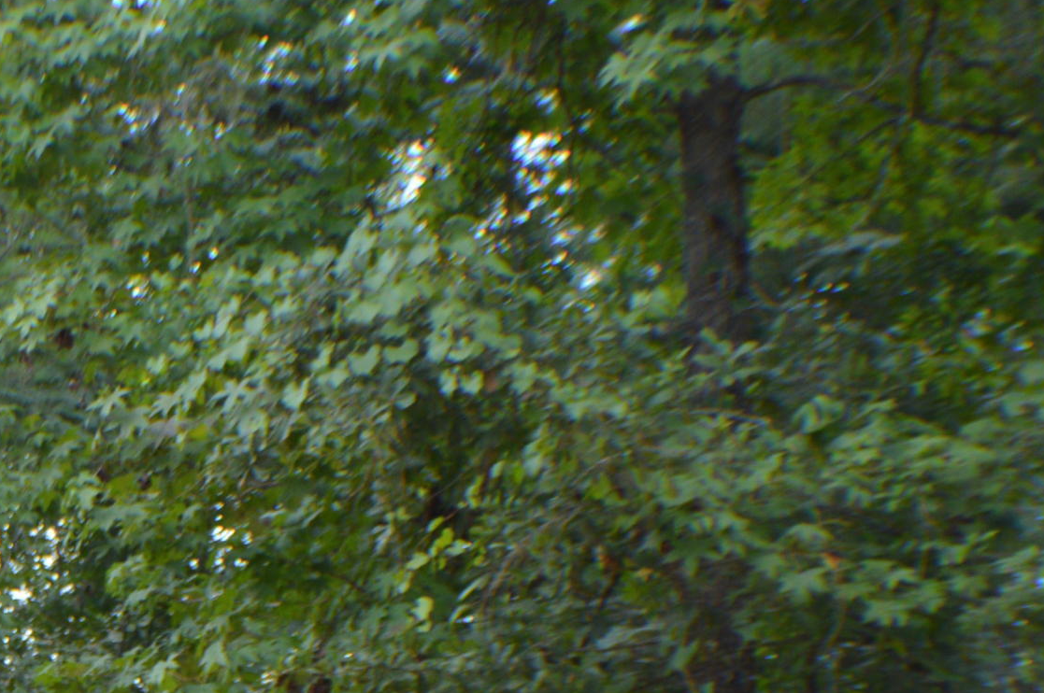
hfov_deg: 11.2
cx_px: -17
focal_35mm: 181
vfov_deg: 7.5
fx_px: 5253
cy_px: 844
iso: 320
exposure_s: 1/125
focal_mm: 45
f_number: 5.6
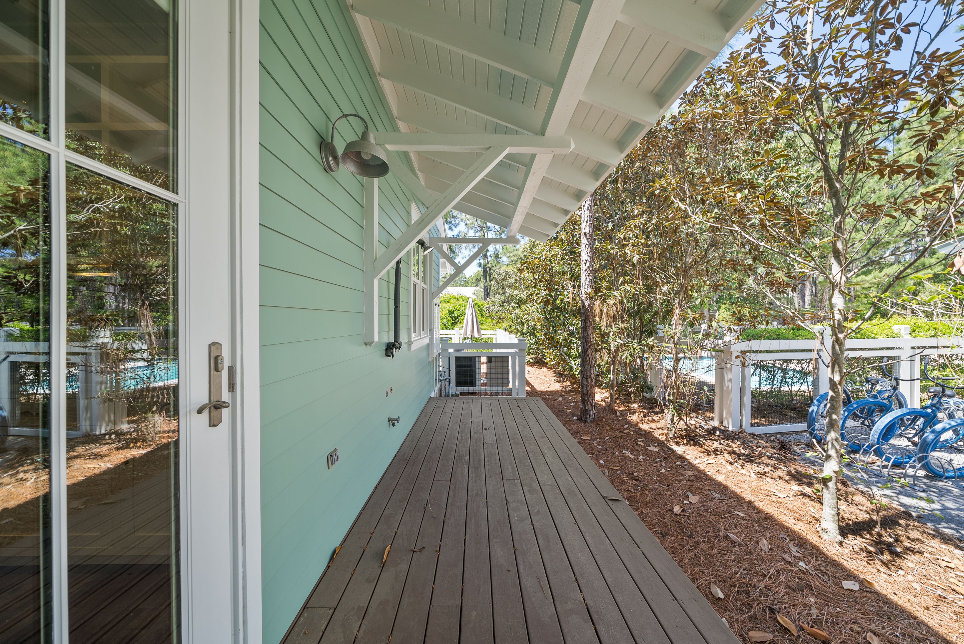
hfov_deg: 112.6
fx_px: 321
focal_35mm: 12
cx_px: 482
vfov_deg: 90.1
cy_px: 322
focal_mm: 12
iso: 64
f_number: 7.1
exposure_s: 1/15
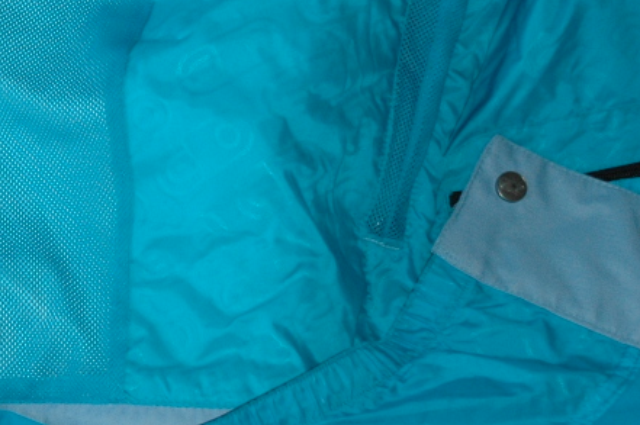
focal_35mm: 174
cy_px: 33
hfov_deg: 11.5
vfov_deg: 7.8
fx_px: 3090
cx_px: -180
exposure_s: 1/60
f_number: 4.2
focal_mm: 34
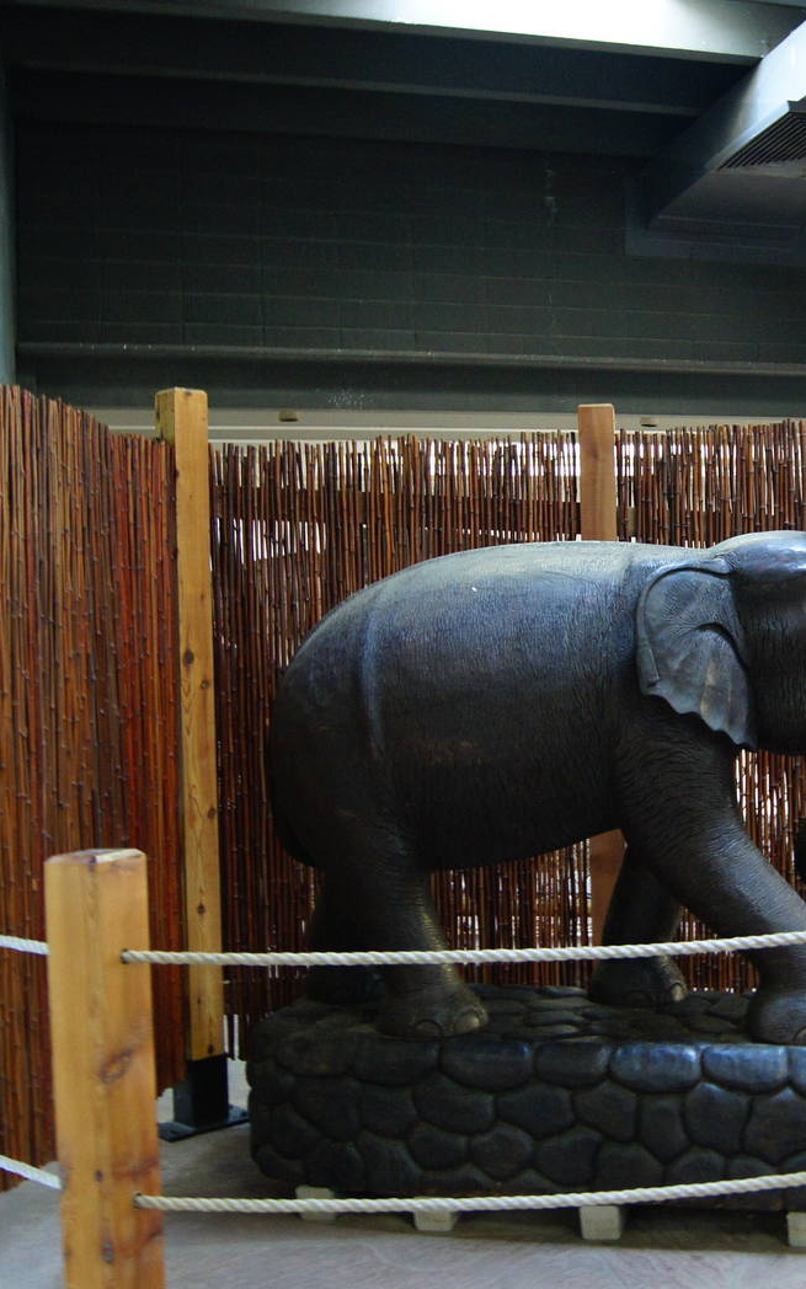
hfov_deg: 29.8
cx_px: 651
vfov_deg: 47.2
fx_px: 1476
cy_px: 646
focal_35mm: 42
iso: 1000
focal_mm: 18
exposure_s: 1/30
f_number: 3.5
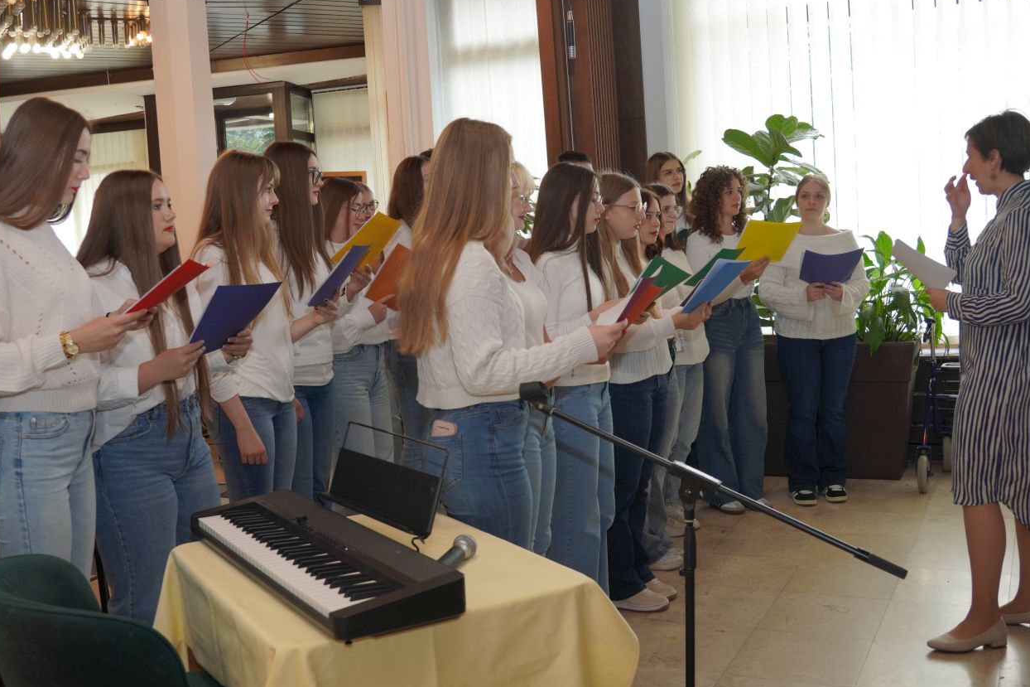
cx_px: 486
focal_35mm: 38
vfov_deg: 35.1
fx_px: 1086
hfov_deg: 50.7
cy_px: 359
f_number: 3.5
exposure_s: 1/160
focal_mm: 21.2
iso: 400
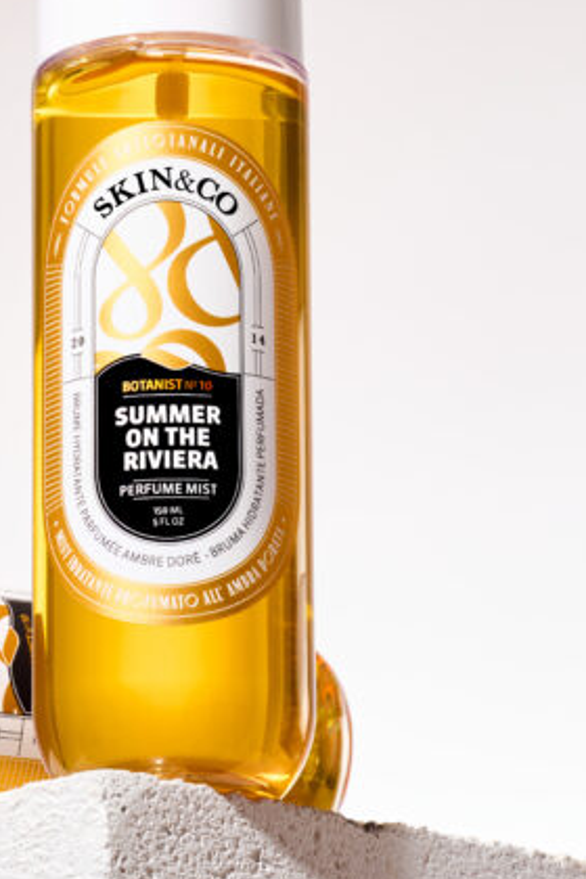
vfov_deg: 8.0
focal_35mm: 256
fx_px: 6250
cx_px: -21
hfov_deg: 5.4
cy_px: 265
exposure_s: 1/160
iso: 80
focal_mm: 105
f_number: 18
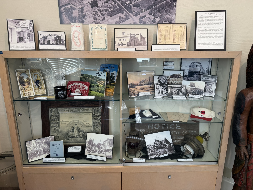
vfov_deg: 56.8
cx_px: 126
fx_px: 175
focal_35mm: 24
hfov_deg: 71.6
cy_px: 95
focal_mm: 6.76
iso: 125
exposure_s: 1/60
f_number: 1.78
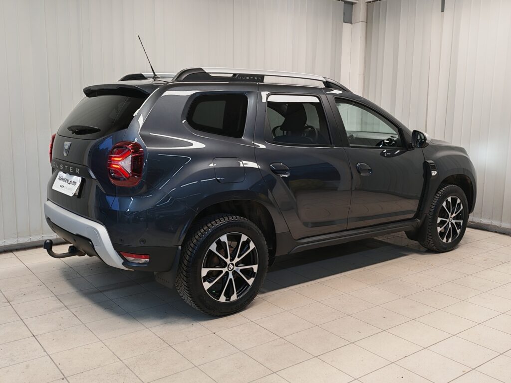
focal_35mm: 34
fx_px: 502
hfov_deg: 54.0
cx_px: 256
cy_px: 192
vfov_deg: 41.8
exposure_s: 1/50
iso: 80
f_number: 1.6
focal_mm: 5.4
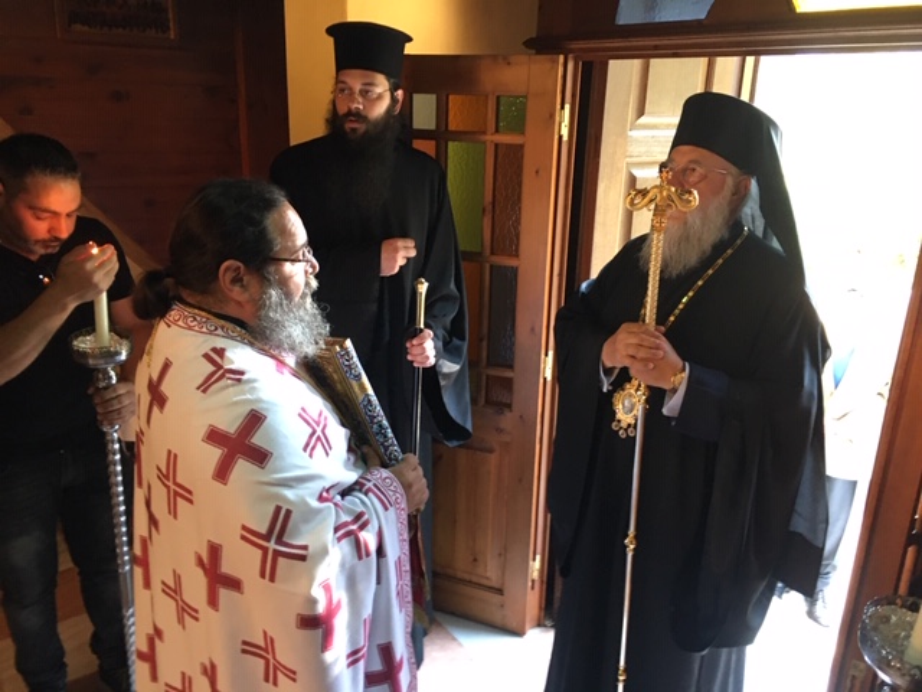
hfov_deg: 61.7
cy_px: 346
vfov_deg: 48.2
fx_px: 772
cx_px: 461
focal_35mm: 29
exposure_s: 1/20
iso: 200
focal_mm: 4.15
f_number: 2.2
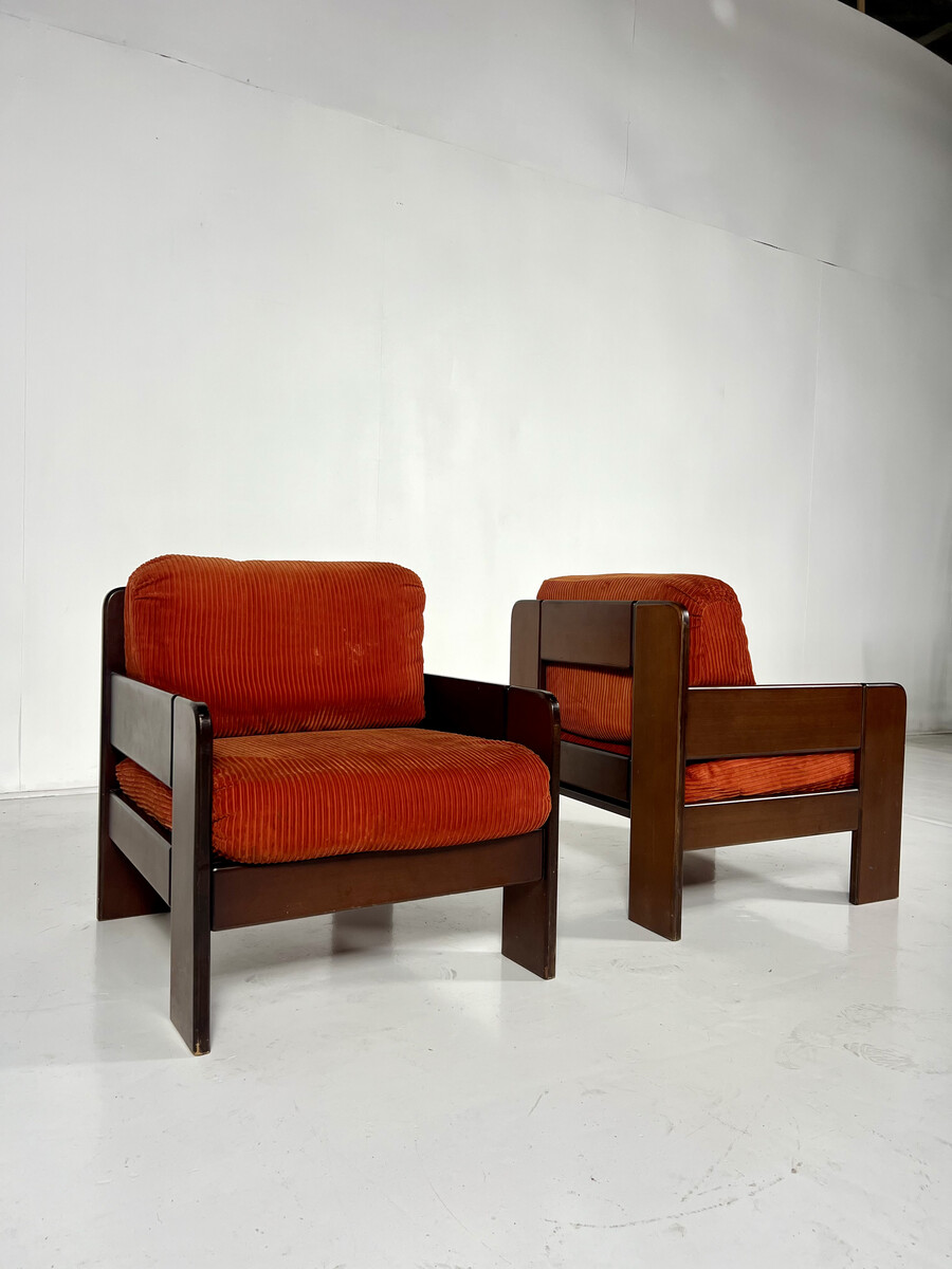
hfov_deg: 53.1
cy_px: 634
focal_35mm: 26
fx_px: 953
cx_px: 476
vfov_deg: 67.3
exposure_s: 1/121
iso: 80
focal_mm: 5.7
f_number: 1.5
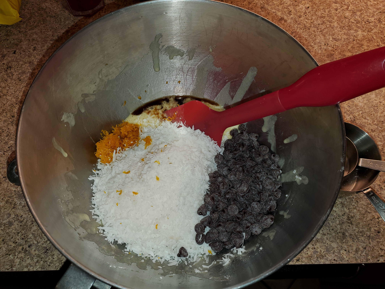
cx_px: 192
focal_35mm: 26
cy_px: 144
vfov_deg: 53.1
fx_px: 289
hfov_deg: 67.3
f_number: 2.4
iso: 50
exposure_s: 1/176
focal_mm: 4.3
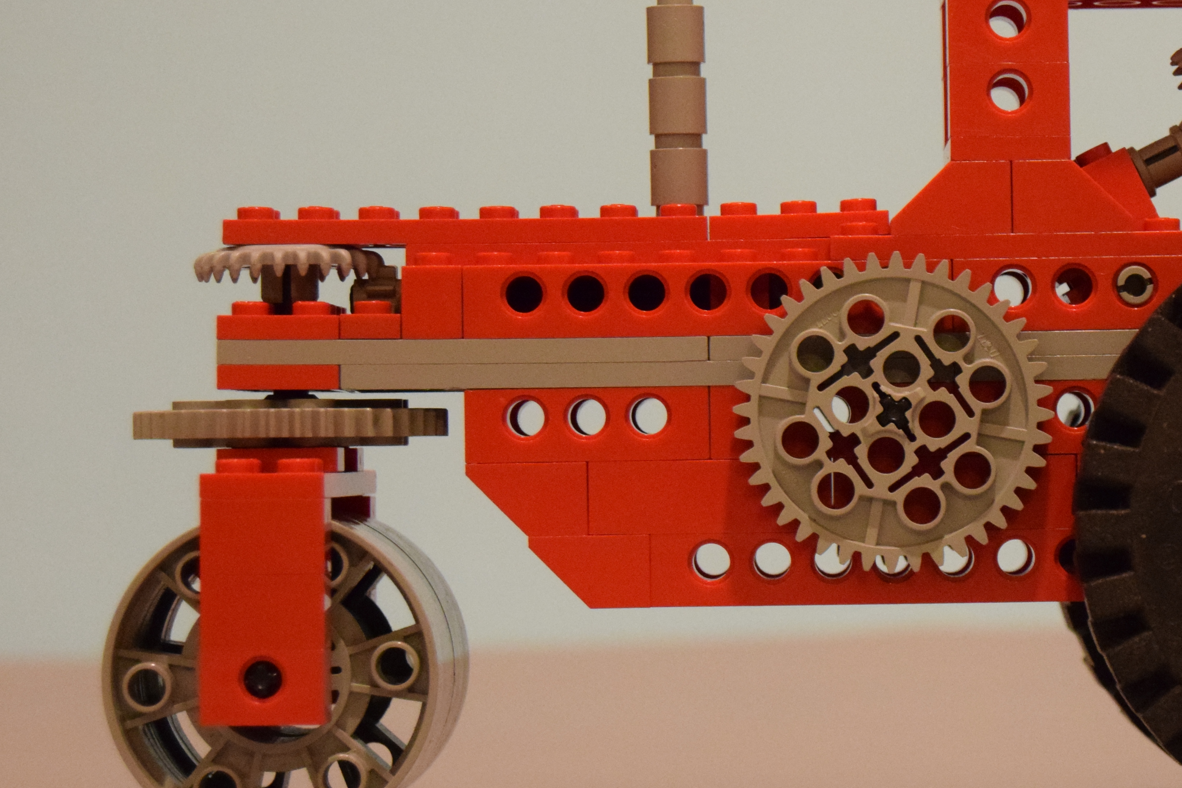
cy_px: 373
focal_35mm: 151
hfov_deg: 13.5
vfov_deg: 9.1
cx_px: 980
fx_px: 4955
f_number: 5.6
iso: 3600
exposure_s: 1/60
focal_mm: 55
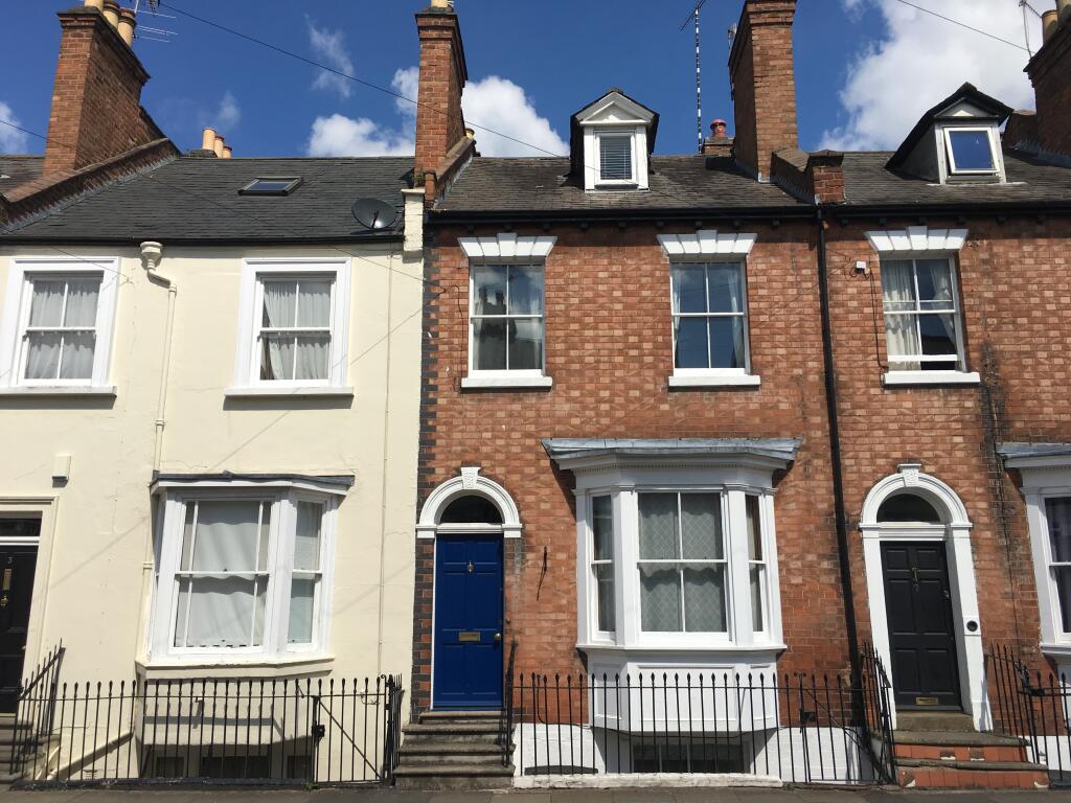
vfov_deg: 48.2
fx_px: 897
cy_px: 402
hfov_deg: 61.7
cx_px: 536
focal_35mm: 29
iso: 25
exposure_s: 1/2331
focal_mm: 4.15
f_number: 2.2
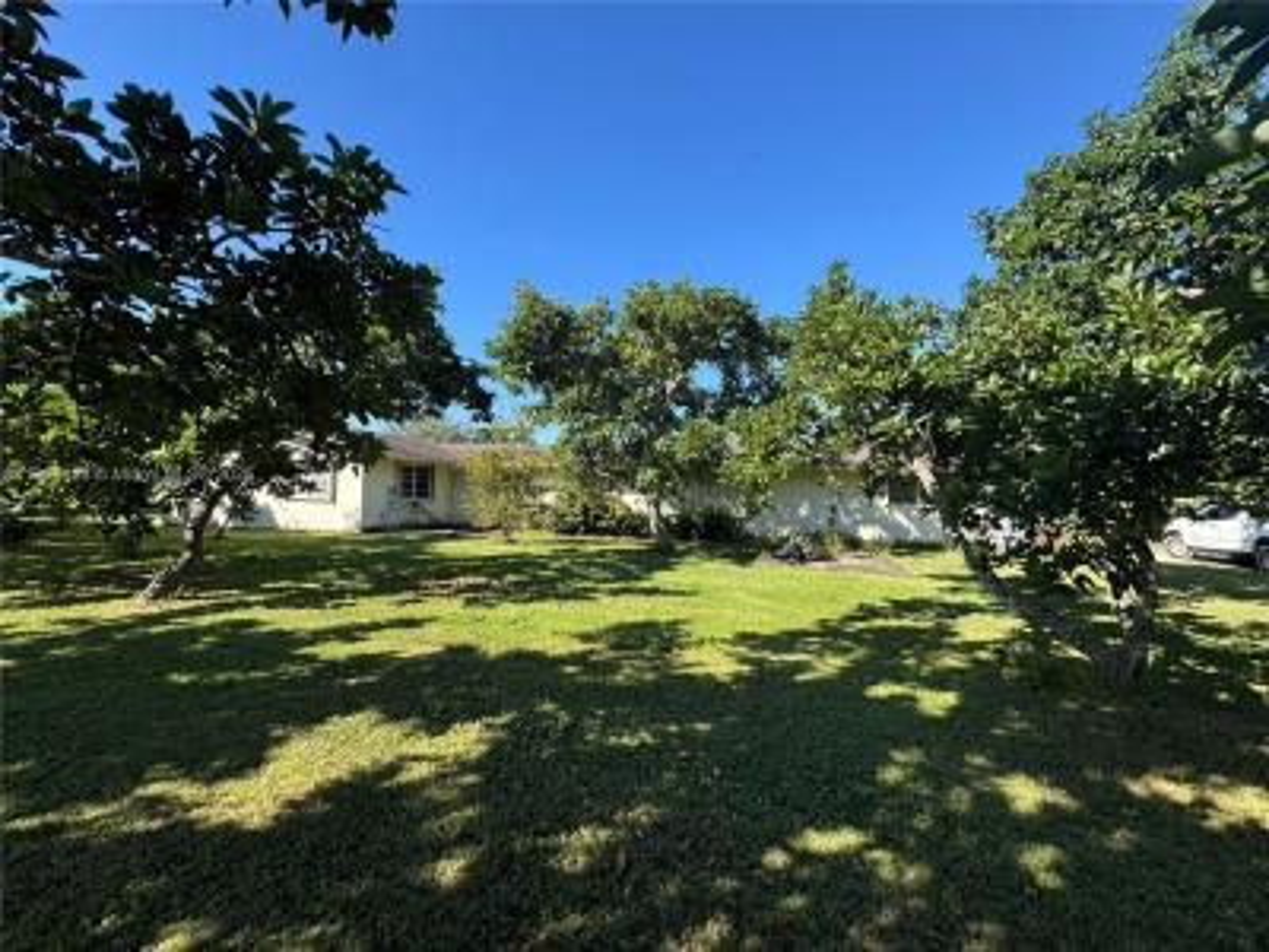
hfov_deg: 102.1
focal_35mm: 14
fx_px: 513
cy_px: 476
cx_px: 634
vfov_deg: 85.7
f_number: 2.2
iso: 40
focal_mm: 2.22
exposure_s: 1/652
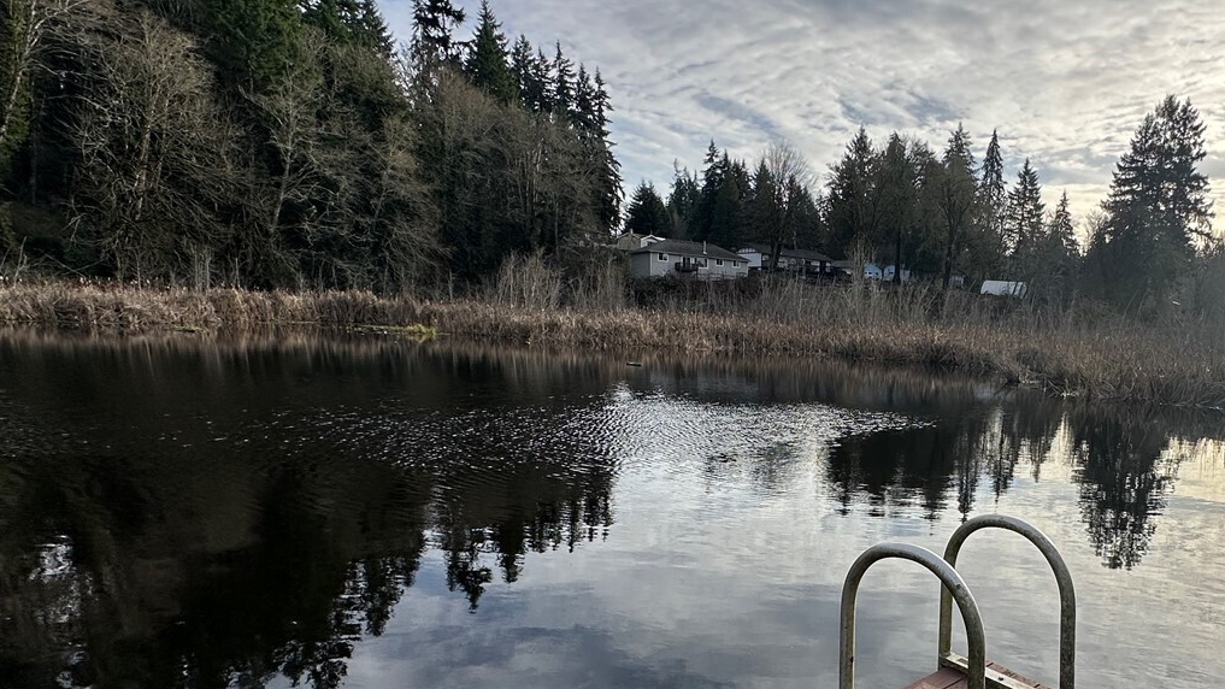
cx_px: 872
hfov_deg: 72.6
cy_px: 482
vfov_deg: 46.6
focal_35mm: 24
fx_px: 780
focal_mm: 2.22
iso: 40
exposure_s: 1/963
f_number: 2.2
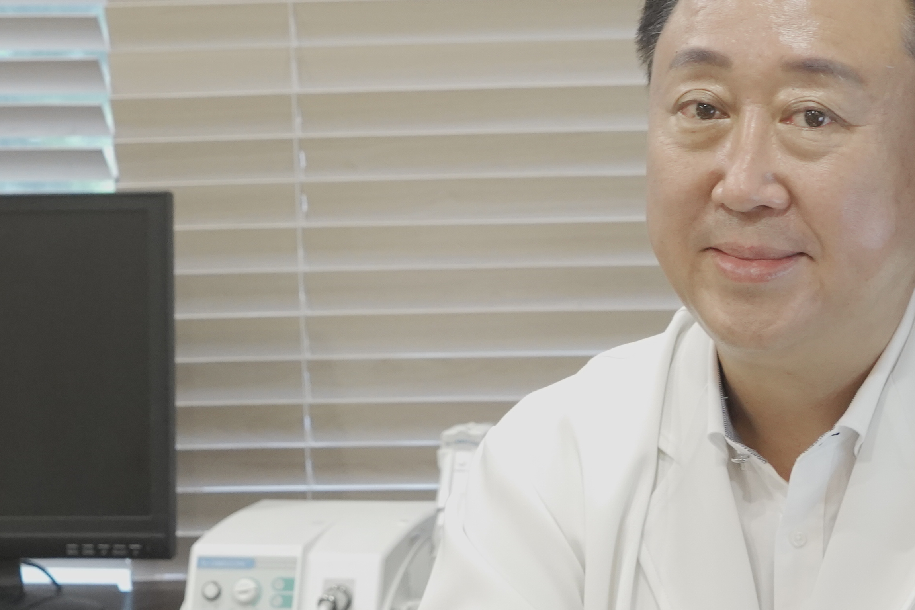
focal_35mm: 141
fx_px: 3583
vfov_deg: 9.7
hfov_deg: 14.3
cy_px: 390
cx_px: 902
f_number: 7.1
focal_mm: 54
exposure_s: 1/25
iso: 5000
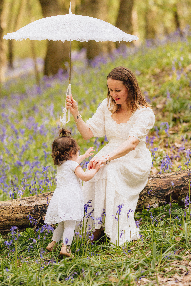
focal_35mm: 135
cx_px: 96
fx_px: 1074
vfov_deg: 15.2
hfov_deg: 10.2
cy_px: 143
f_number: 2.8
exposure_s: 1/640
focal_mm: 135
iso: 200
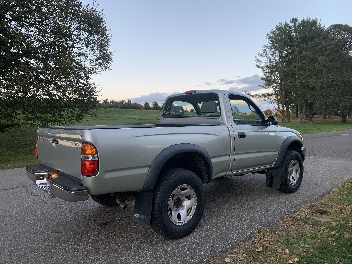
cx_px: 176
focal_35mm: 26
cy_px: 132
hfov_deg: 67.3
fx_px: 264
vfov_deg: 53.1
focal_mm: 4.25
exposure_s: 1/121
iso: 40
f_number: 1.8
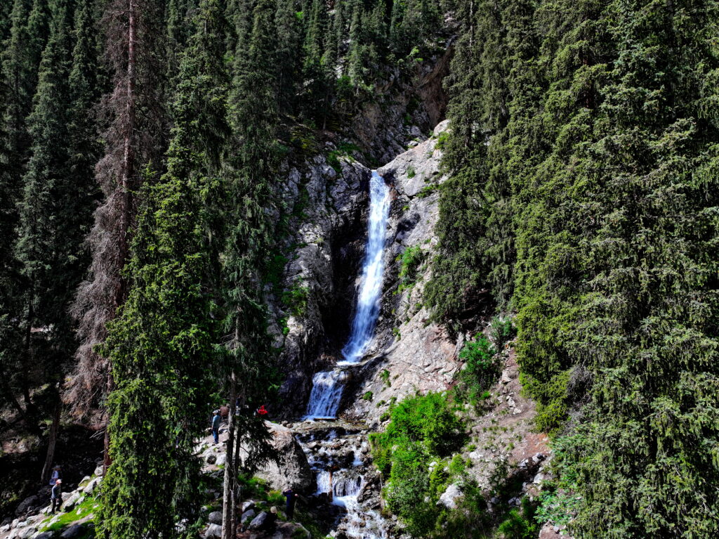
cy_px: 270
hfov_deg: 71.6
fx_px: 498
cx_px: 360
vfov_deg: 56.8
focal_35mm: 24
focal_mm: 12.29
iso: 110
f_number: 2.8
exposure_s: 1/50
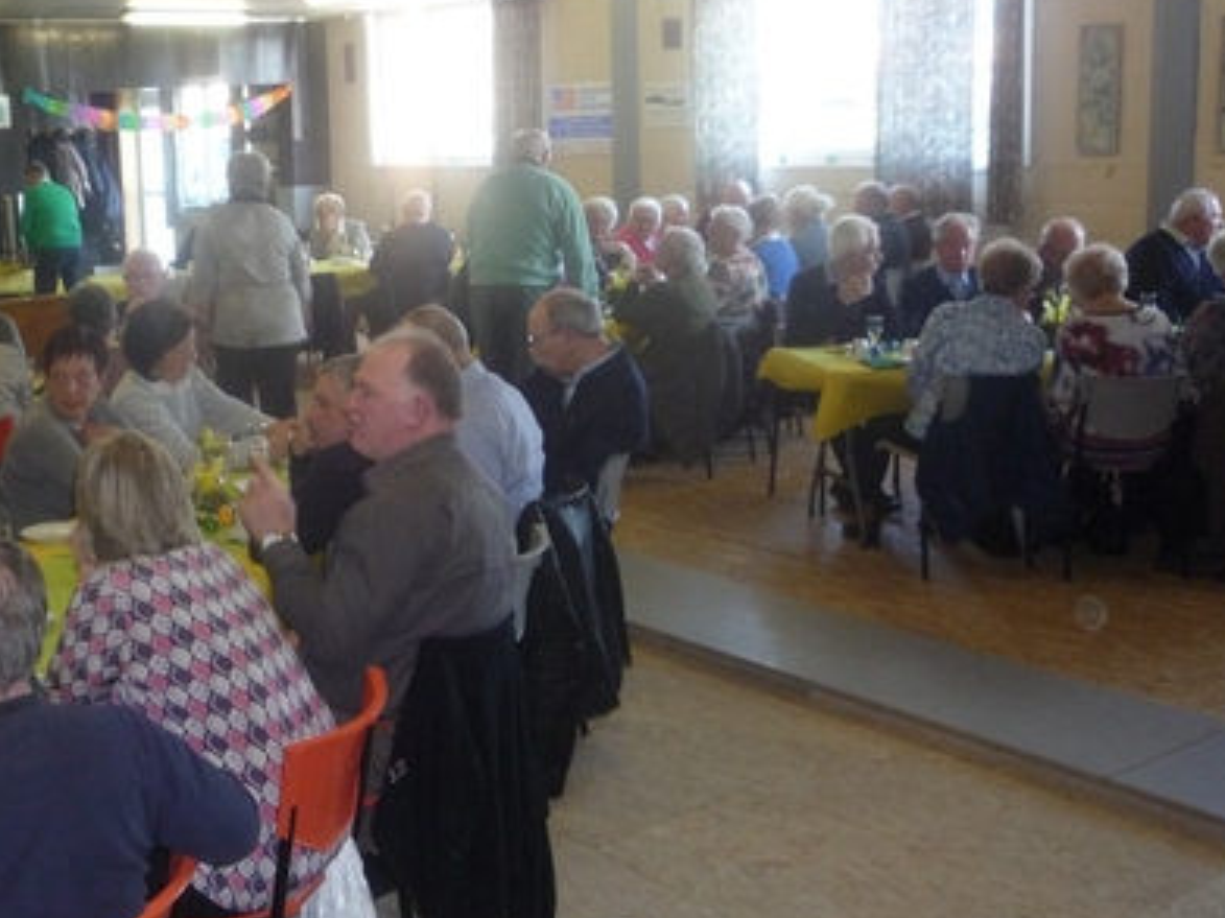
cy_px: 382
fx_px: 1627
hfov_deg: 40.1
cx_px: 307
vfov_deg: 31.4
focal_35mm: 46
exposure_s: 1/30
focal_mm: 5.2
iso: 250
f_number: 3.3
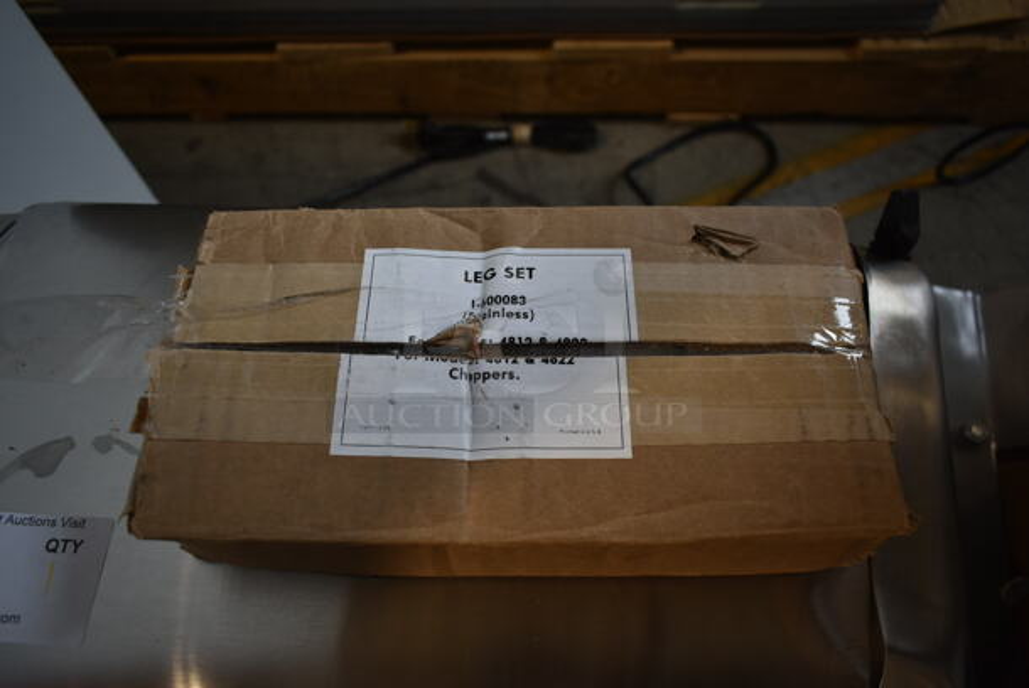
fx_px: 772
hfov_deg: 67.3
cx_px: 514
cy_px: 344
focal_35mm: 27
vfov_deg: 48.0
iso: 320
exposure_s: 1/30
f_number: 3.5
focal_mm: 18
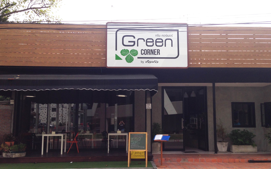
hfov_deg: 51.5
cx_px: 133
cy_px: 88
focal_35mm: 38
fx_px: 281
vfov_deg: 33.6
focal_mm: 4.12
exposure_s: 1/589
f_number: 2.4
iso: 50
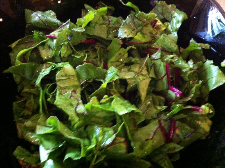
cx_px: 112
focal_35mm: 35
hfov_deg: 52.6
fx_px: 227
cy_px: 84
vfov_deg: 40.7
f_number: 2.8
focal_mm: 3.85
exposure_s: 1/15
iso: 1000
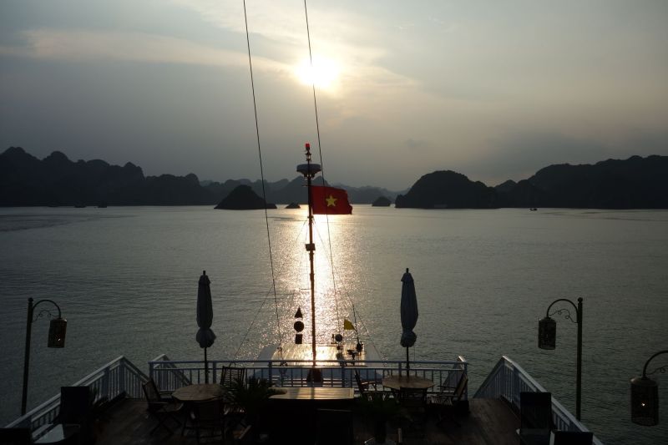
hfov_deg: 55.8
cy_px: 222
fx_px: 631
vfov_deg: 38.9
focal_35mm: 34
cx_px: 334
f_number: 6.3
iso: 125
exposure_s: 1/800
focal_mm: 12.48
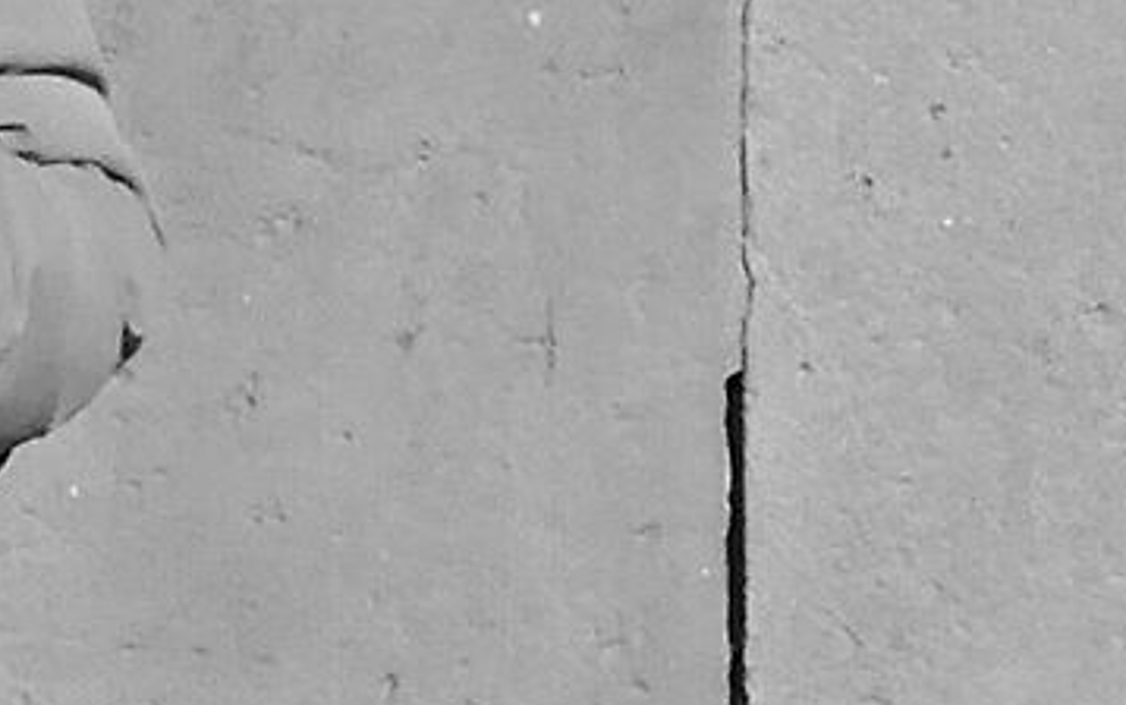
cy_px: 1190
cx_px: -337
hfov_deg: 2.1
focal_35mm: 995
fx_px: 30543
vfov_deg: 1.3
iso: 640
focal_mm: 70
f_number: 22
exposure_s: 1/500
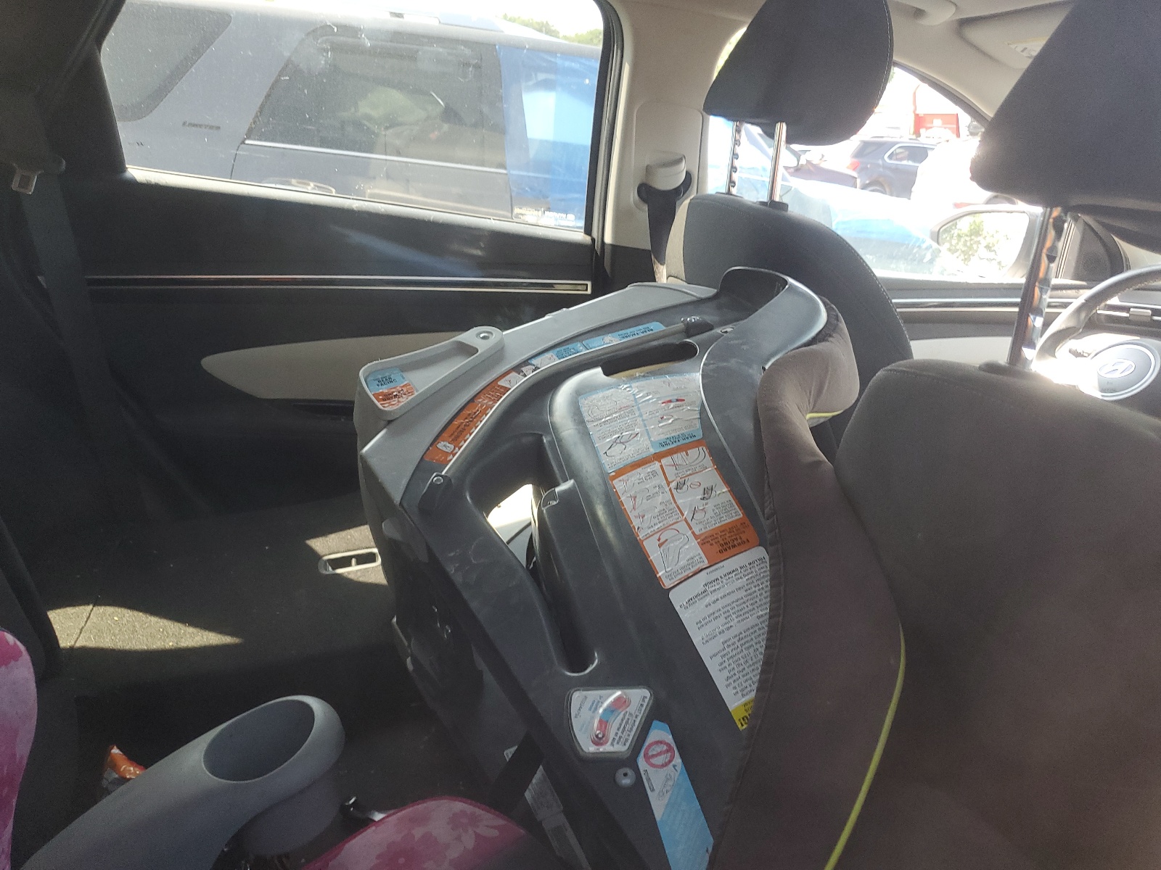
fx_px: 872
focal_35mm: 26
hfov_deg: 67.3
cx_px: 580
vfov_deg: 53.1
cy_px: 435
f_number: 1.5
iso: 112
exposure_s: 1/60.2
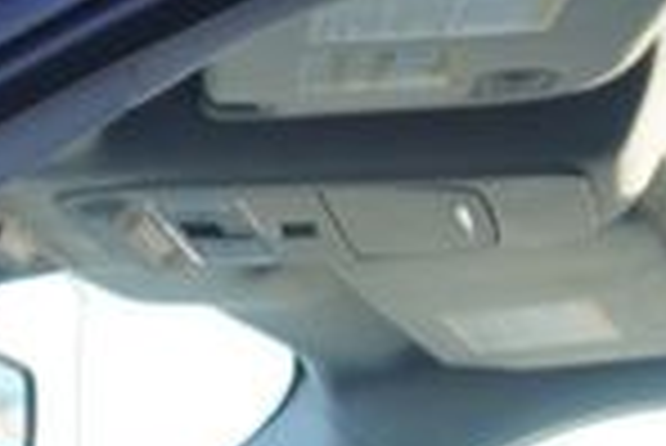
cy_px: 1464
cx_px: 324
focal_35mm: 166
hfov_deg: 12.4
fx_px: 3074
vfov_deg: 7.1
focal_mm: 16
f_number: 4
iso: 100
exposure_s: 1/60
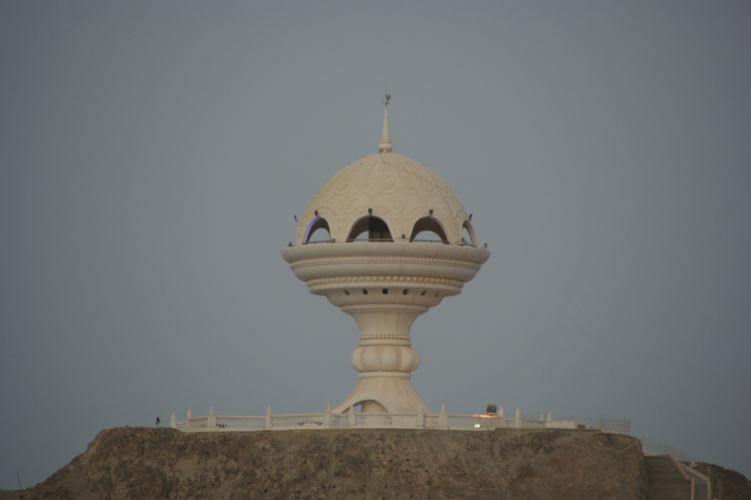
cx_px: 376
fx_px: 7821
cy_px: 250
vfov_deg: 3.7
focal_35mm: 375
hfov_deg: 5.5
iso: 200
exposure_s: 1/400
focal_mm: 250
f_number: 6.3
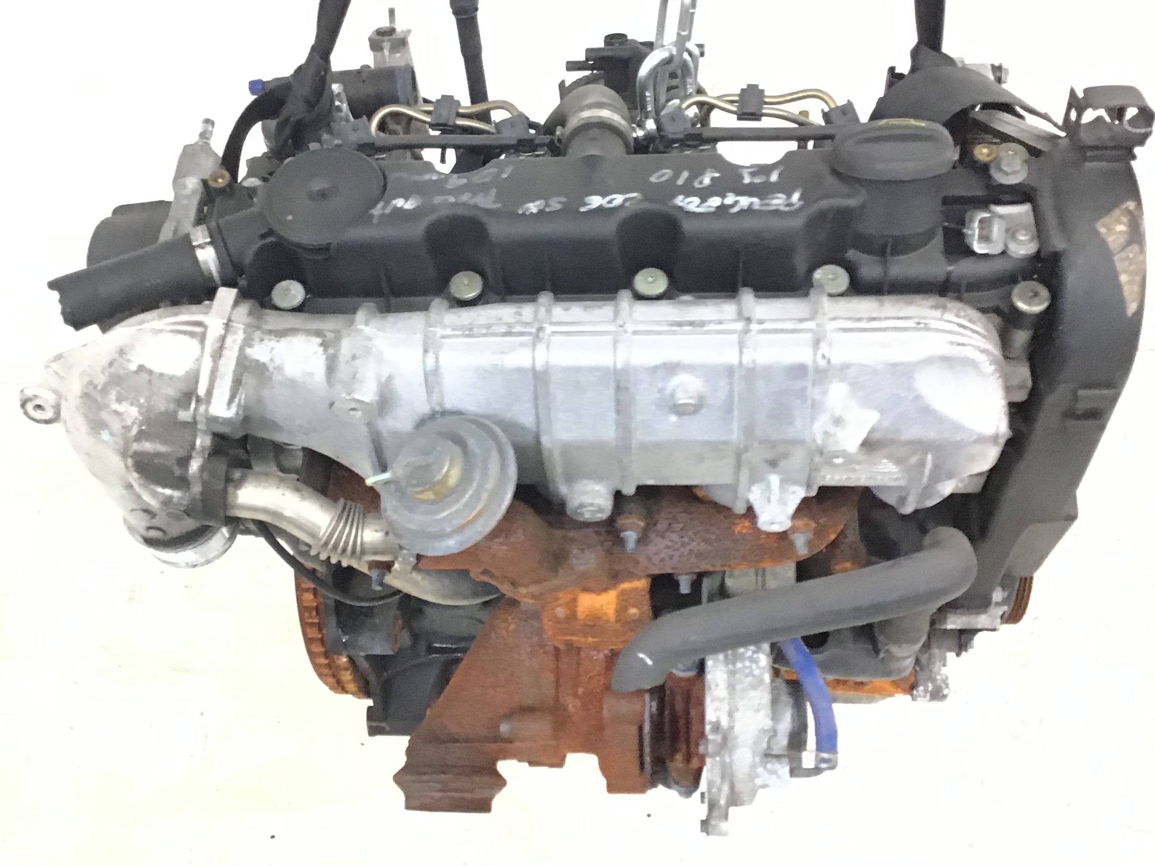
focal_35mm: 39
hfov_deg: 47.8
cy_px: 422
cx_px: 532
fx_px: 1301
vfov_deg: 36.8
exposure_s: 1/33
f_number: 2.4
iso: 200
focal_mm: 3.3
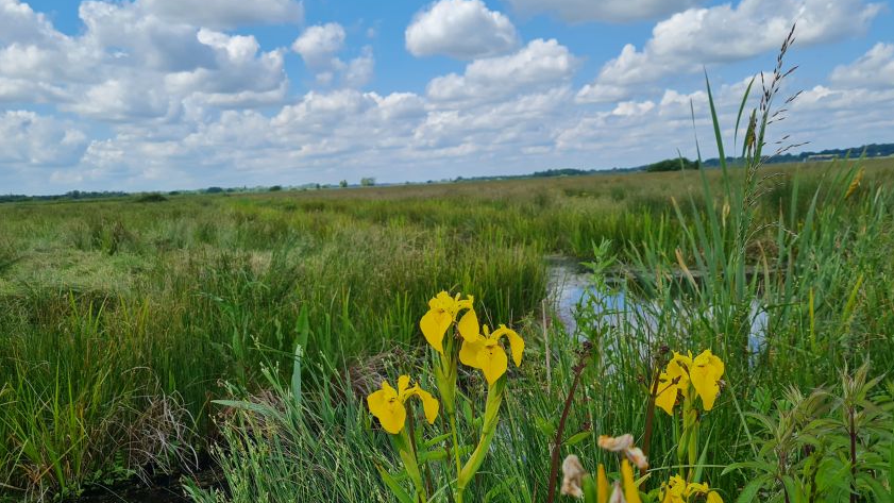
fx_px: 759
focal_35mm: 32
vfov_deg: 36.4
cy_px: 321
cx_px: 436
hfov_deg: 61.0
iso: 50
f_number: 1.8
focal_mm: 5.4
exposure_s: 1/2536
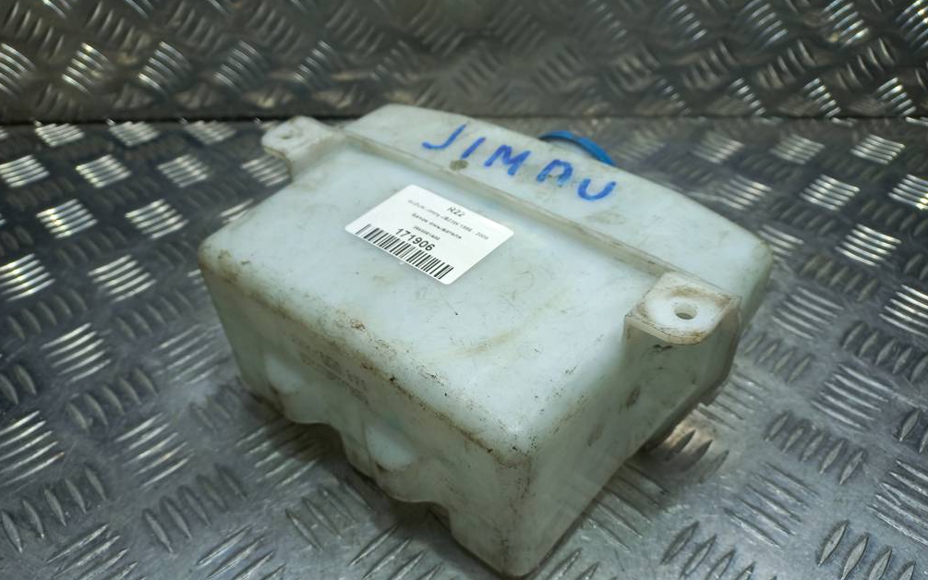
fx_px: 683
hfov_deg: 68.4
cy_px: 308
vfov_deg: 46.0
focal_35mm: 27
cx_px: 464
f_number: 1.8
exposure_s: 1/100
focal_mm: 4.6
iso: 40
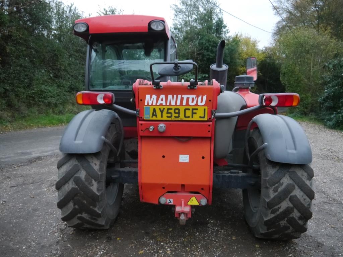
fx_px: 277
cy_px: 128
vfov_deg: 49.7
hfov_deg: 63.4
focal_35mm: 28
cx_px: 172
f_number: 3.5
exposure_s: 1/40
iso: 1600
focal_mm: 14
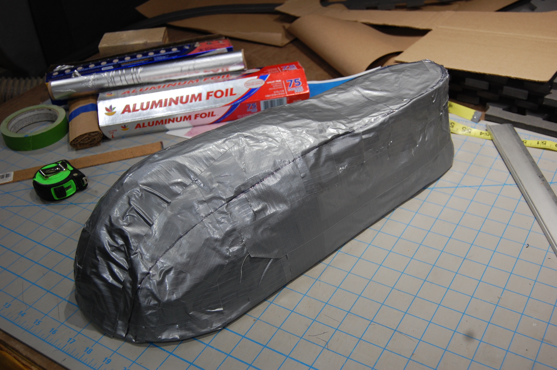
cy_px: 185
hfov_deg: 49.6
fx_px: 603
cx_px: 278
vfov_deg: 34.1
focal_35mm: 39
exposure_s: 1/100
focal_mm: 26
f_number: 5
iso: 400
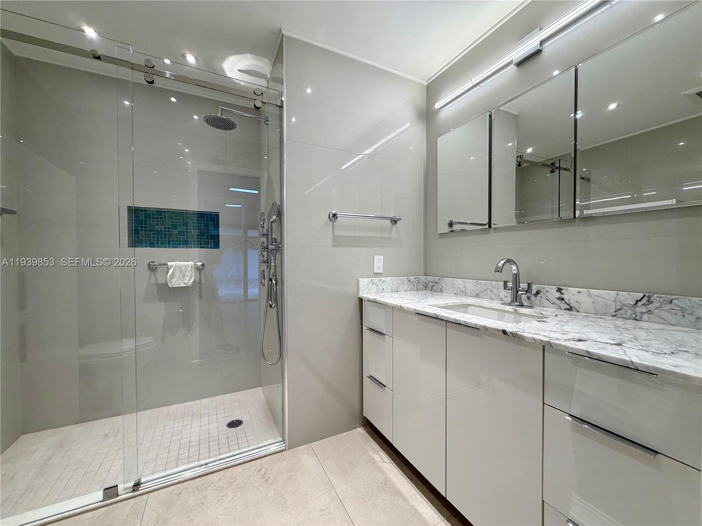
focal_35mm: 14
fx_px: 284
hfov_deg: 102.1
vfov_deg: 85.7
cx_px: 351
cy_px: 263
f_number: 2.2
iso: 160
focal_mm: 2.22
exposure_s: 1/120
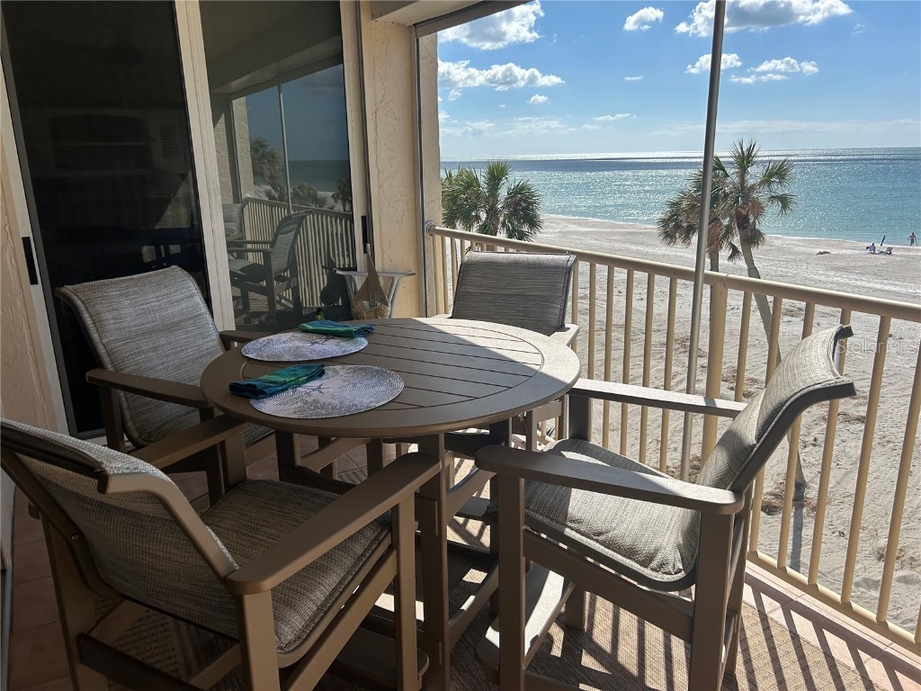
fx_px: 692
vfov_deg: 53.1
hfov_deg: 67.3
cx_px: 460
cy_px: 346
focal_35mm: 26
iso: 50
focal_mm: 5.7
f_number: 1.5
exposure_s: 1/5319
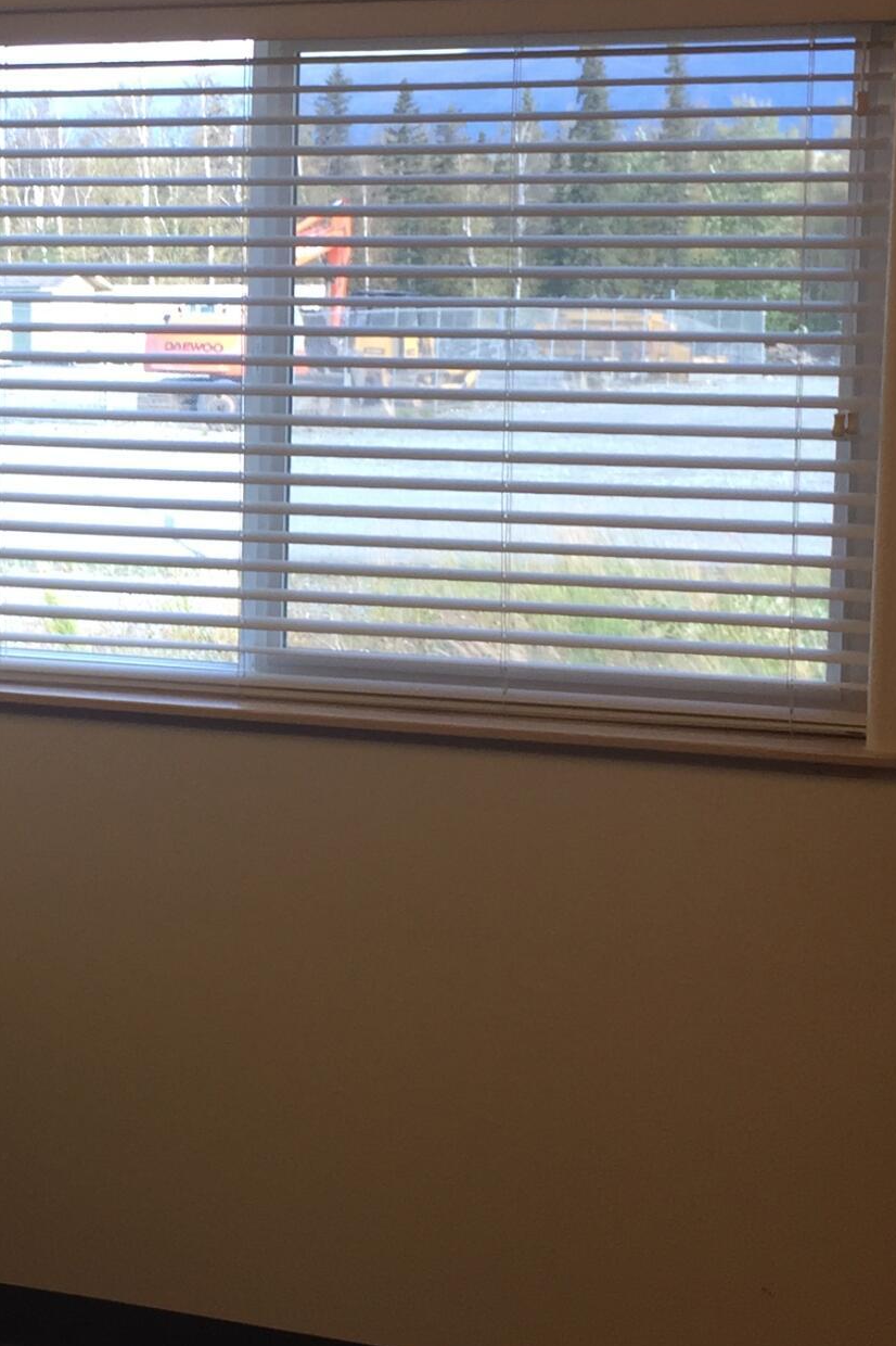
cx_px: -76
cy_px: 568
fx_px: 2727
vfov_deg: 27.7
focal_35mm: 73
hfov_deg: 18.0
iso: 32
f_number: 2.2
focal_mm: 4.15
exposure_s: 1/40
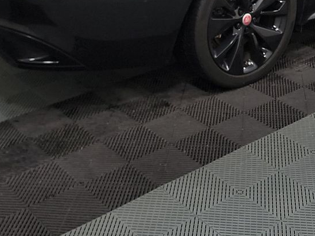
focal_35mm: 70
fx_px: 637
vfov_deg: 19.8
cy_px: -40
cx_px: 212
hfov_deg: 27.6
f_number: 1.8
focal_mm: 6.7
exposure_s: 1/59
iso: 181
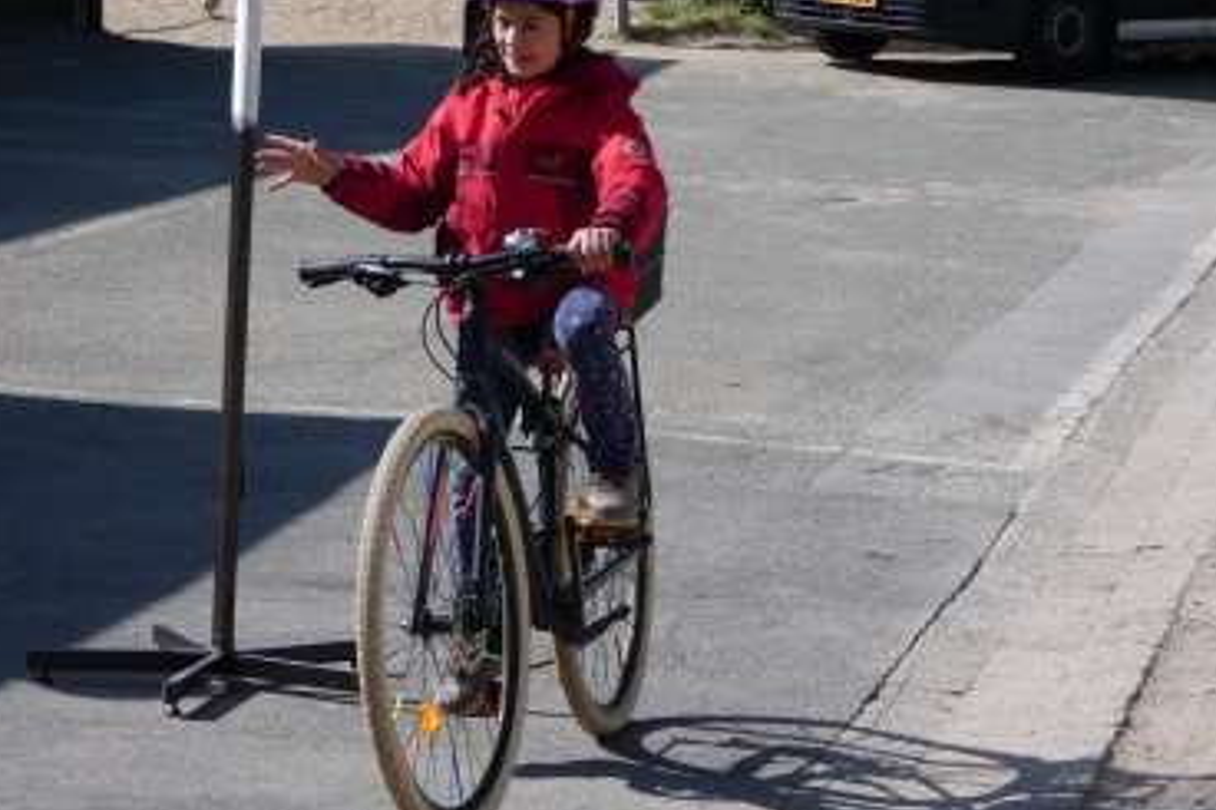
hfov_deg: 13.2
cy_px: 327
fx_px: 5267
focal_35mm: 156
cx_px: 582
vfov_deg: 8.8
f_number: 5.3
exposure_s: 1/400
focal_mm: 24.7
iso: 80
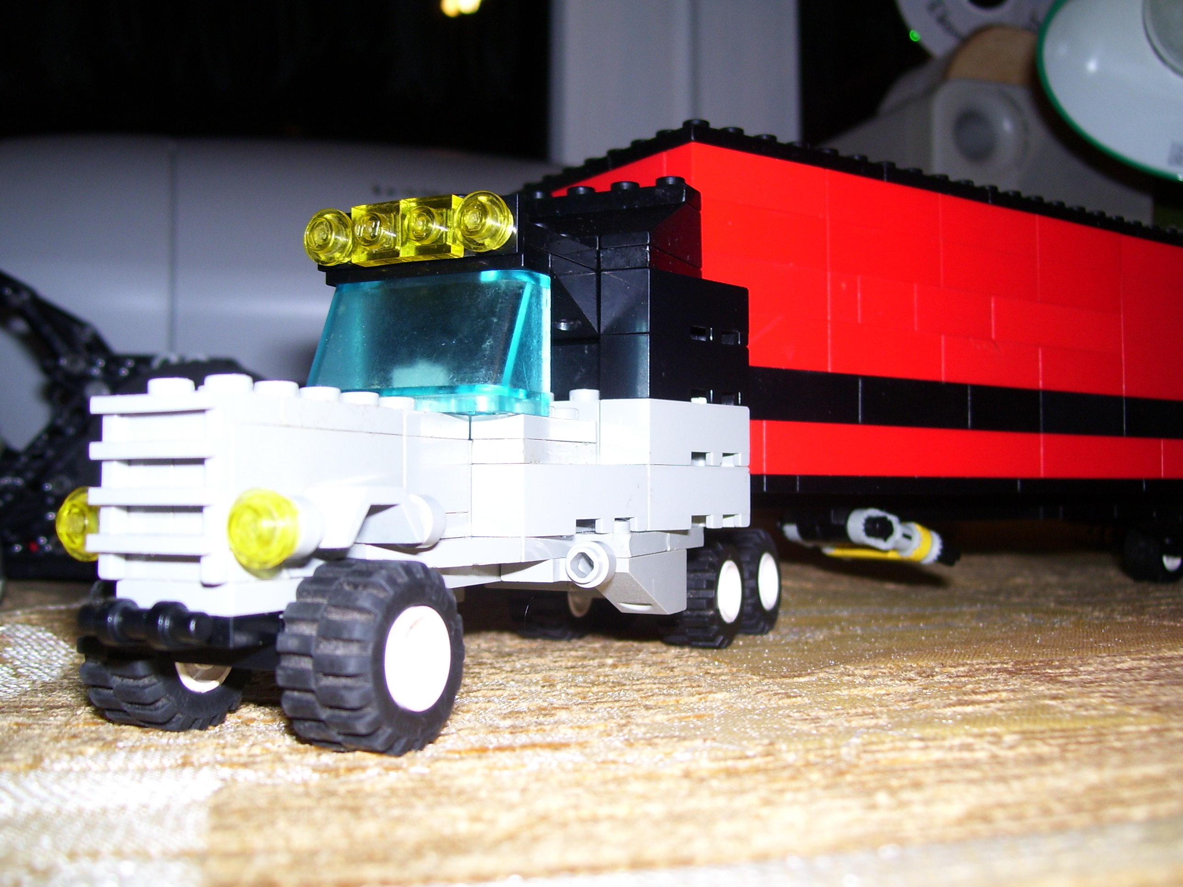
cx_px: 592
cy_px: 444
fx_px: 1264
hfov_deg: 50.1
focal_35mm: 37
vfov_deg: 38.7
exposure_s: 1/60
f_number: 2.7
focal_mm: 6
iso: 80
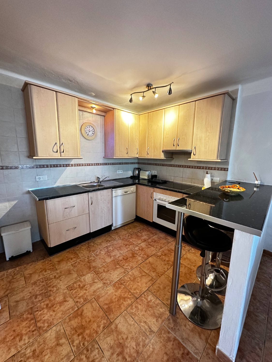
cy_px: 181
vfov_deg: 102.1
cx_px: 136
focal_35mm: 14
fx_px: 147
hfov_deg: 85.7
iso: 400
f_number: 2.2
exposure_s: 1/50
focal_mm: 2.22
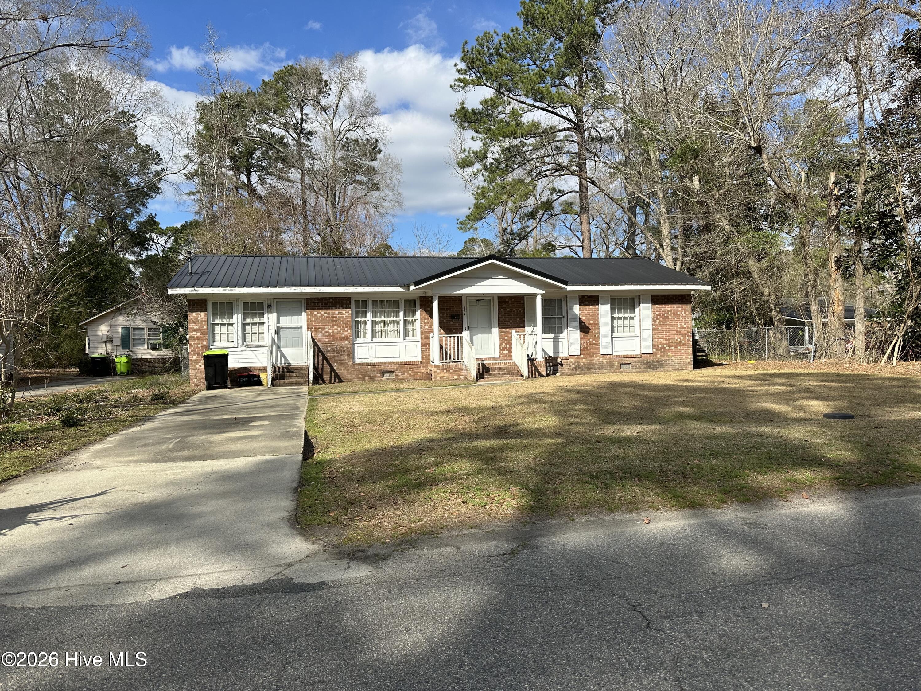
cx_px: 460
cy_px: 346
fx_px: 639
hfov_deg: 71.6
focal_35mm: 24
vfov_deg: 56.8
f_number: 1.78
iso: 80
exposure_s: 1/4545
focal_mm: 6.86
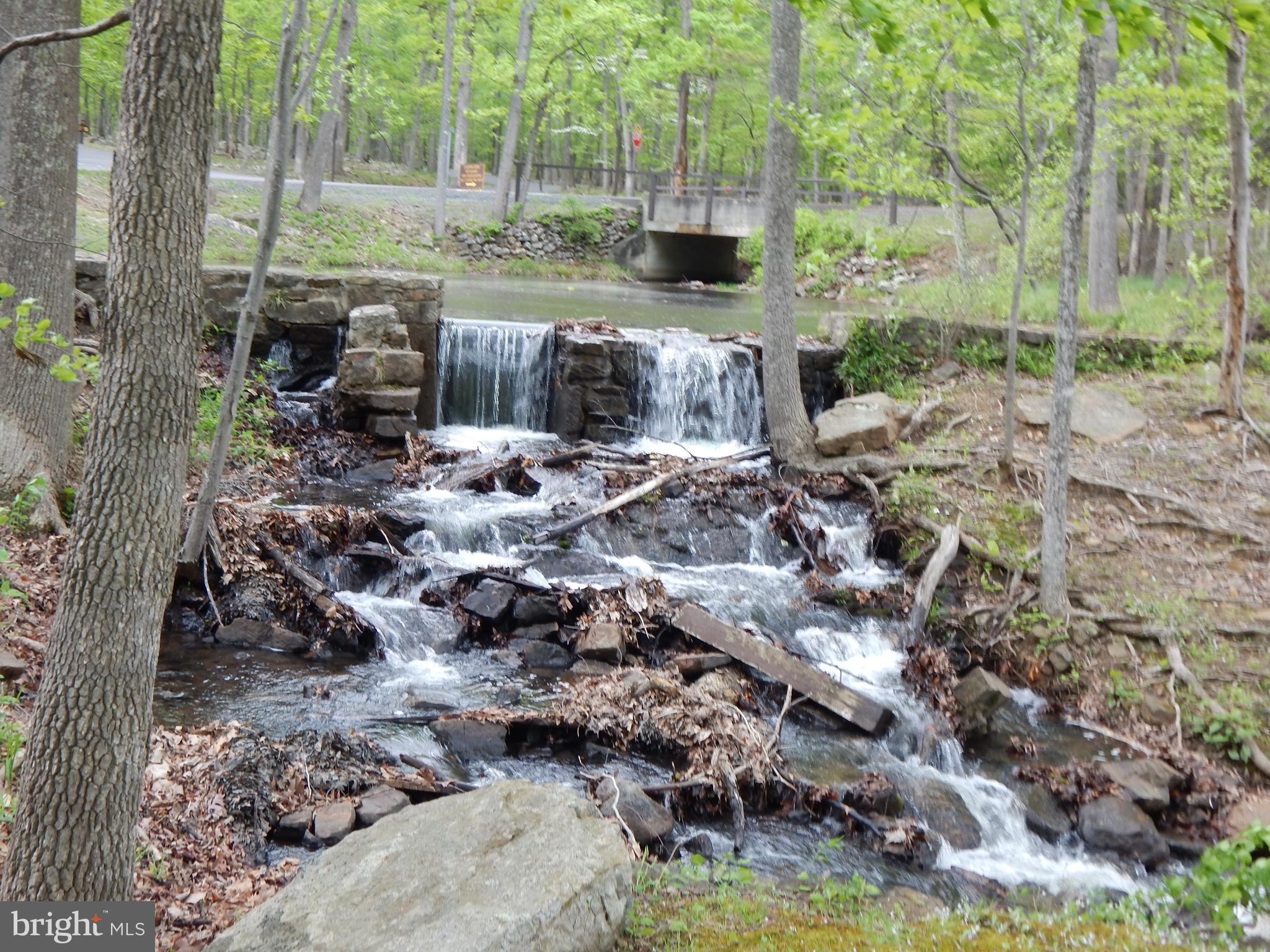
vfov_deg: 33.6
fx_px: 1578
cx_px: 635
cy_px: 476
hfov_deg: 43.9
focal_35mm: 43
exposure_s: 1/60
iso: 125
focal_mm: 7.7
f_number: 3.6
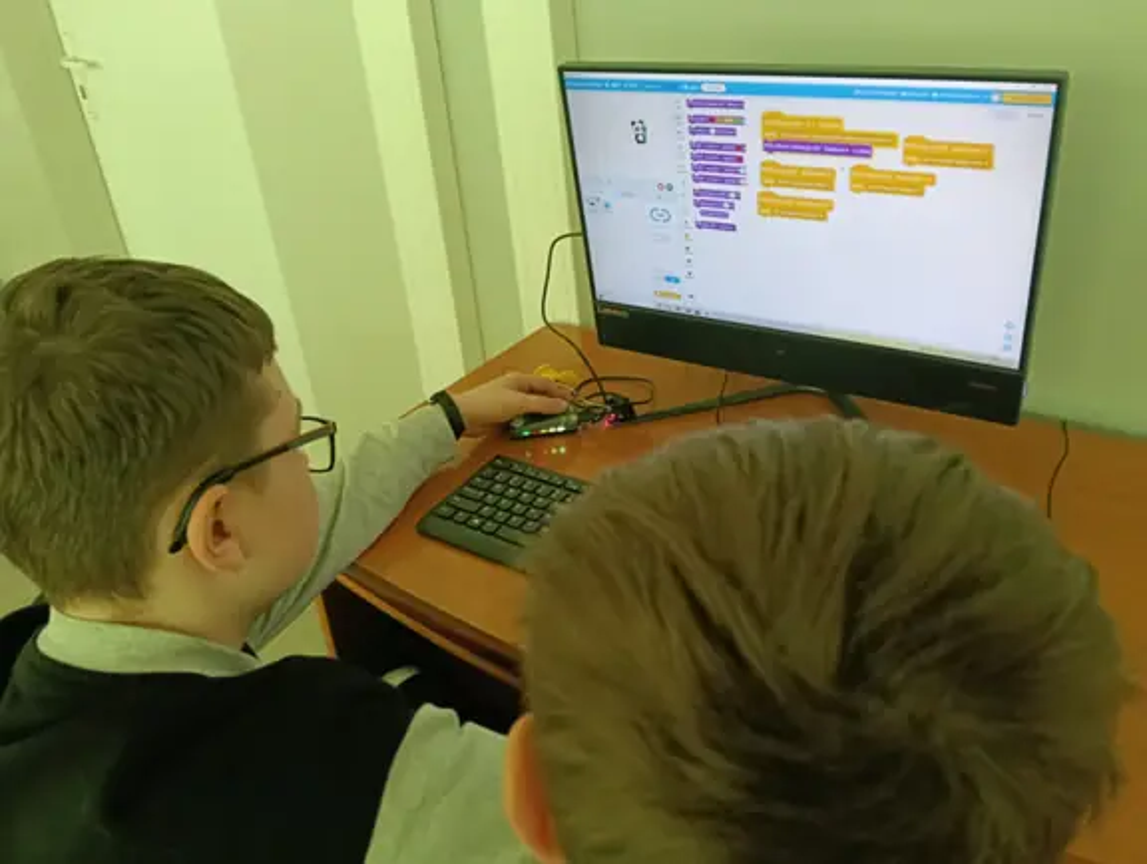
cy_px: 432
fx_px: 896
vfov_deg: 51.5
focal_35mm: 27
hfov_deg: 65.2
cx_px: 574
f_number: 1.8
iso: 400
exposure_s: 1/100
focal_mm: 3.98
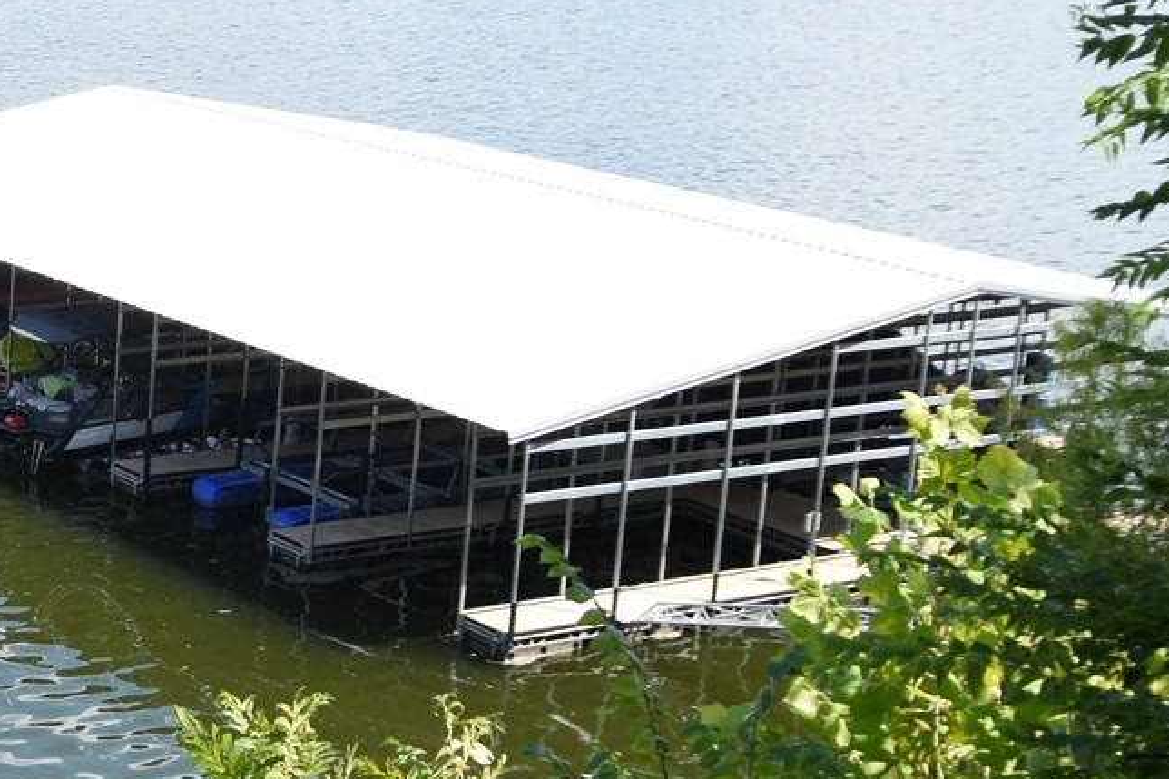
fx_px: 2616
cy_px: 311
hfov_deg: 22.0
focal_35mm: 81
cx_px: -456
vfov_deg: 16.9
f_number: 3.2
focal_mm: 17
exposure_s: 1/800
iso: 100
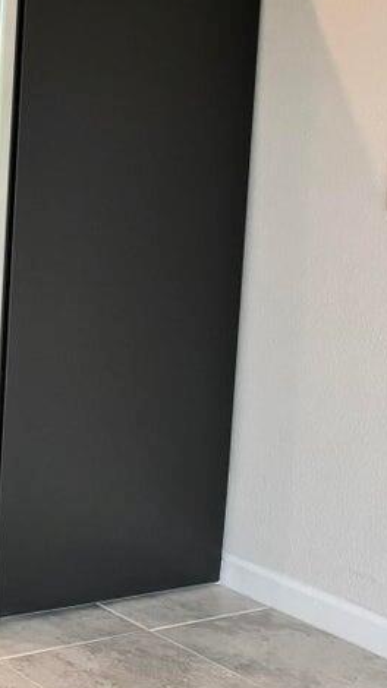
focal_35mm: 76
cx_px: -599
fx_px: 1388
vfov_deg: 27.3
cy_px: 141
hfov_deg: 12.0
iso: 80
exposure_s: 1/120
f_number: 1.78
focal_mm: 6.76
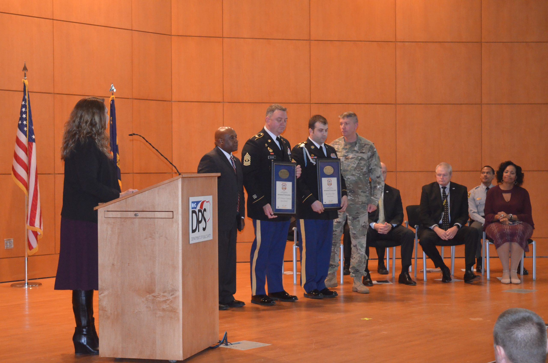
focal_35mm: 69
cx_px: 274
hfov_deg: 29.3
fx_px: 1048
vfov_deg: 19.6
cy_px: 182
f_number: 5
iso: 3200
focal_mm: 46
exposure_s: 1/60
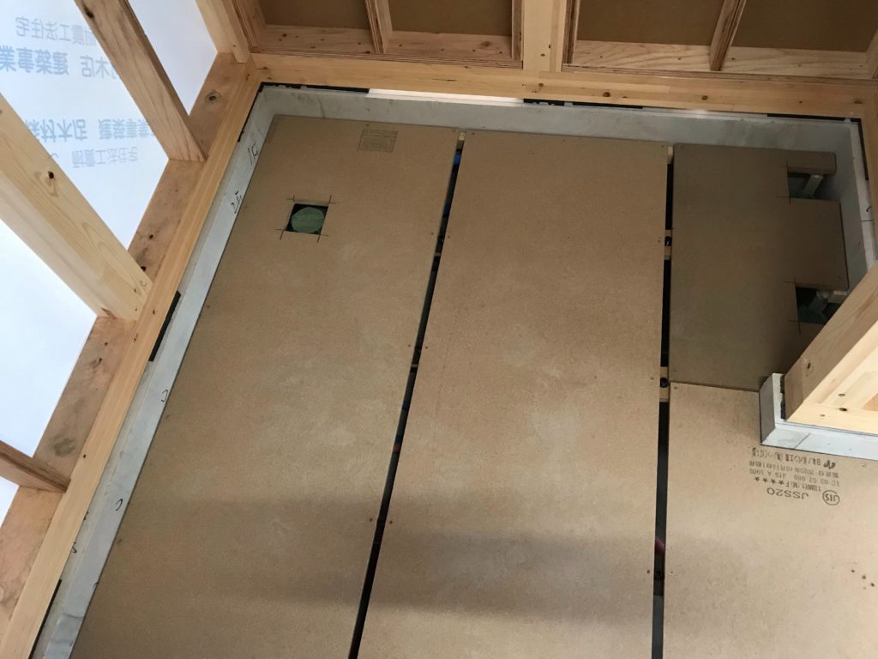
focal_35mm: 28
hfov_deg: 63.4
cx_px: 439
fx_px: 710
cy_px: 330
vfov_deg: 49.7
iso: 100
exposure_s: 1/14
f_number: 1.8
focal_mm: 3.99
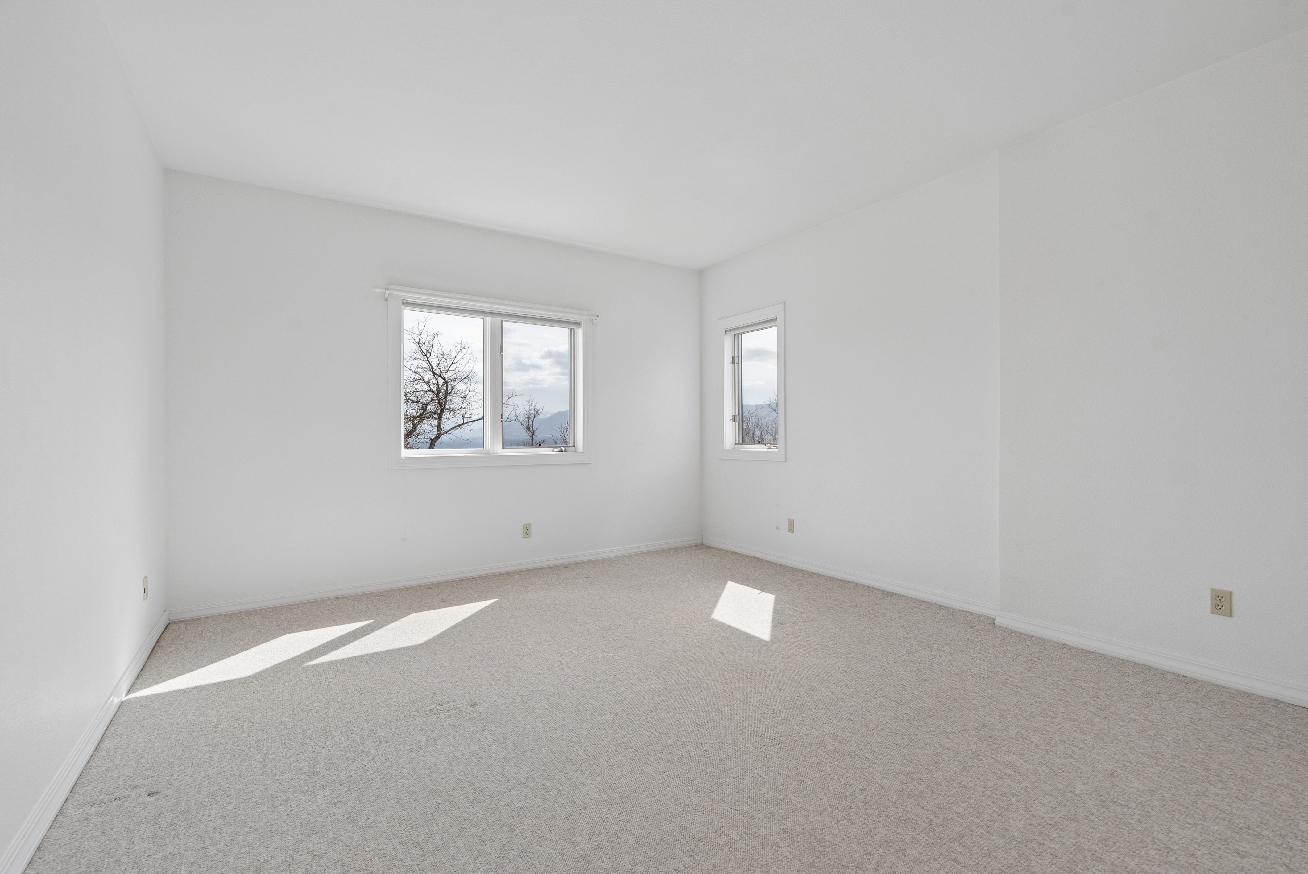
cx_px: 654
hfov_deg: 96.7
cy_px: 437
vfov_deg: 73.8
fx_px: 582
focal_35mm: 16
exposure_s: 1/320
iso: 640
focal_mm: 16
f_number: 8
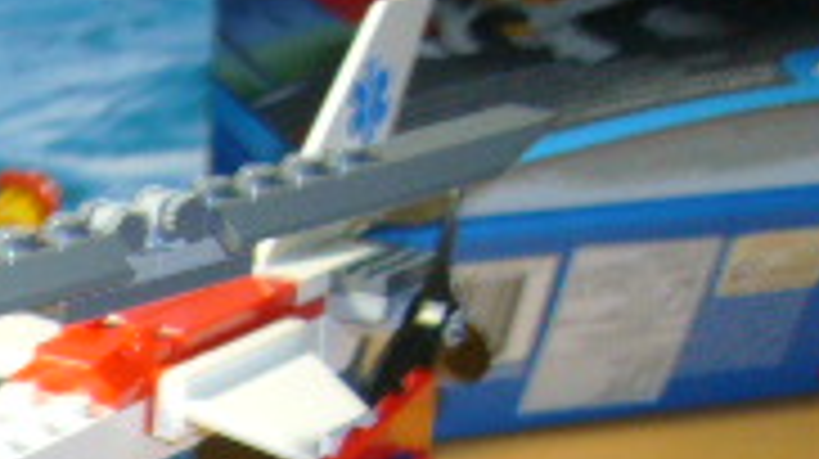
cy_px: 684
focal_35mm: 134
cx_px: -486
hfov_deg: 14.7
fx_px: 2907
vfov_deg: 8.8
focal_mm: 5.8
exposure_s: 1/8
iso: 100
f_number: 2.8
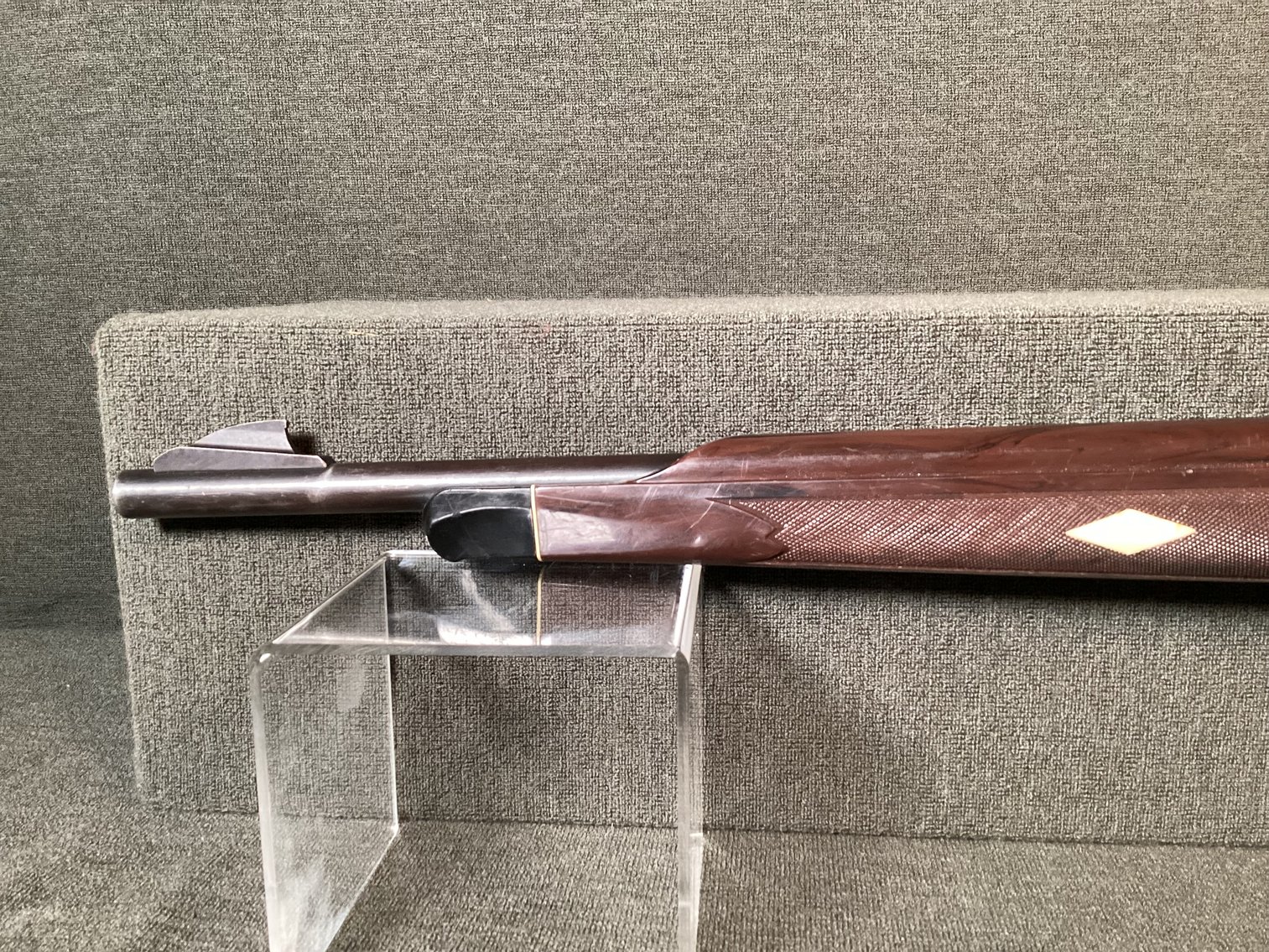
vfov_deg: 45.4
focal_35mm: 31
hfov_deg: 58.3
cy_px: 476
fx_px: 1137
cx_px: 634
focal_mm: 3.3
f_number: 2.4
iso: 320
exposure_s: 1/50
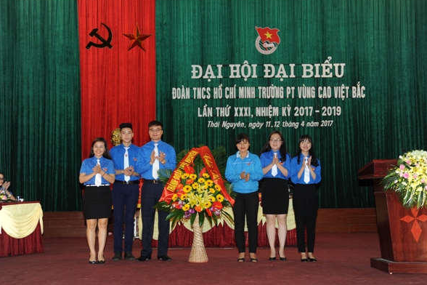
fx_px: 581
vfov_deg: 27.5
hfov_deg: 40.3
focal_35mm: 49
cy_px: 140
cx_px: 217
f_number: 5
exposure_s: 1/80
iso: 400
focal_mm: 48
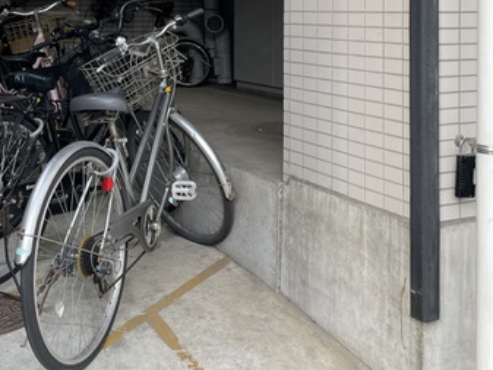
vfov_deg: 26.1
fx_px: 769
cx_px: 259
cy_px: 34
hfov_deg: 35.5
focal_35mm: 54
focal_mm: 4.2
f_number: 1.6
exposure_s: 1/344
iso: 32
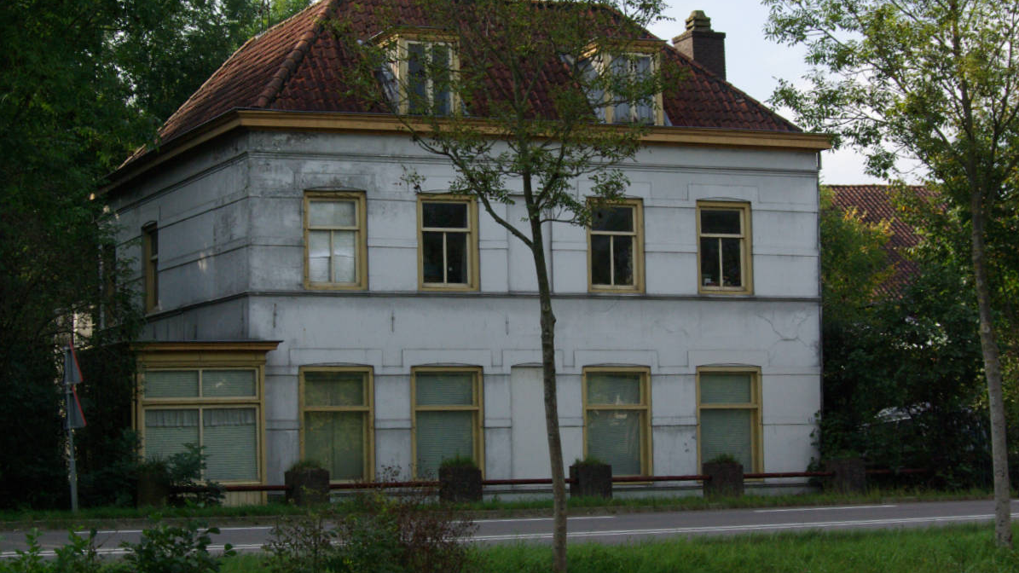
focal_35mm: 79
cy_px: 291
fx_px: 2134
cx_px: 511
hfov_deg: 26.9
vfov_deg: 15.3
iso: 800
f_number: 8
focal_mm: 50
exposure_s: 1/1000
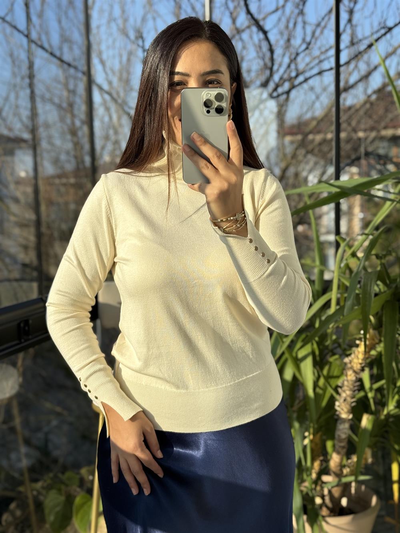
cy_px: 266
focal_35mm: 48
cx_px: 200
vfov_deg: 39.7
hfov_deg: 30.3
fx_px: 739
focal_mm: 6.76
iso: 64
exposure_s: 1/1027
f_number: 1.78
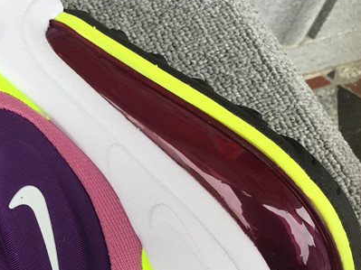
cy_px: 191
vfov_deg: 20.9
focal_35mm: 70
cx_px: -15
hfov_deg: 26.1
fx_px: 730
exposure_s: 1/124
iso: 25
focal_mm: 3.3
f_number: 2.4
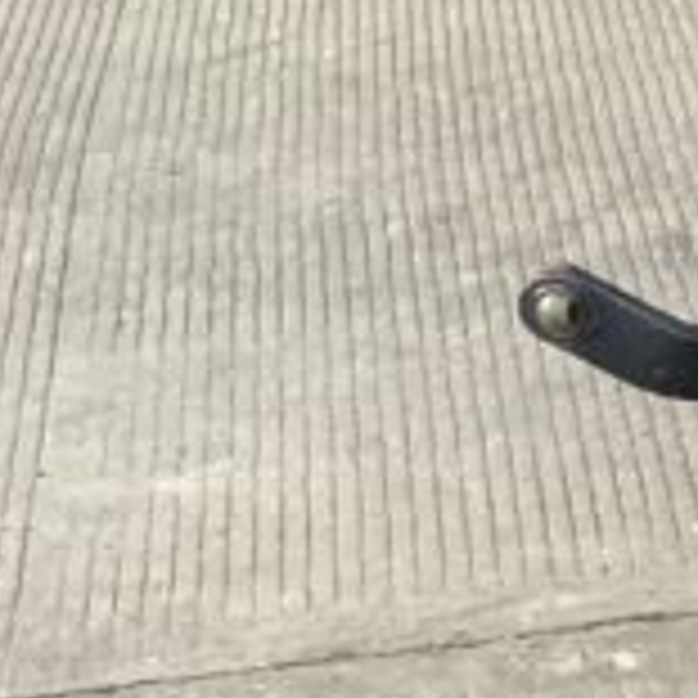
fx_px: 3855
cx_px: 2270
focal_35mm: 169
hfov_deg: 8.3
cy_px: -315
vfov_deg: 10.1
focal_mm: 3
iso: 16
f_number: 1.8
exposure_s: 1/409
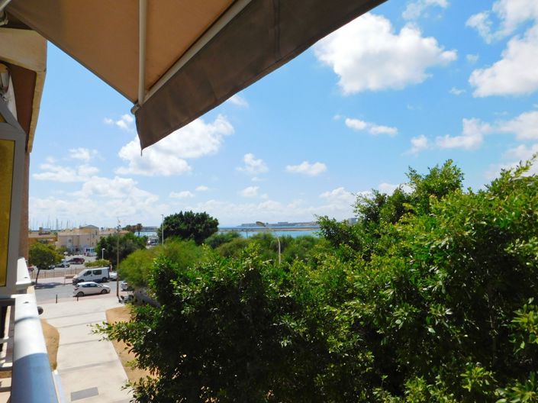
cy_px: 202
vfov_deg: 58.8
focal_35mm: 23
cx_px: 269
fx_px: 357
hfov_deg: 74.0
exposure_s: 1/800
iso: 125
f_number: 6
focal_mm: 4
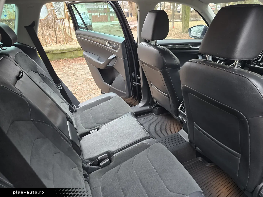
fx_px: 175
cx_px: 132
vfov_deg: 58.9
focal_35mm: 23
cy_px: 98
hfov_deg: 73.9
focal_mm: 6.3
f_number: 1.7
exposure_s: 1/100
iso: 200
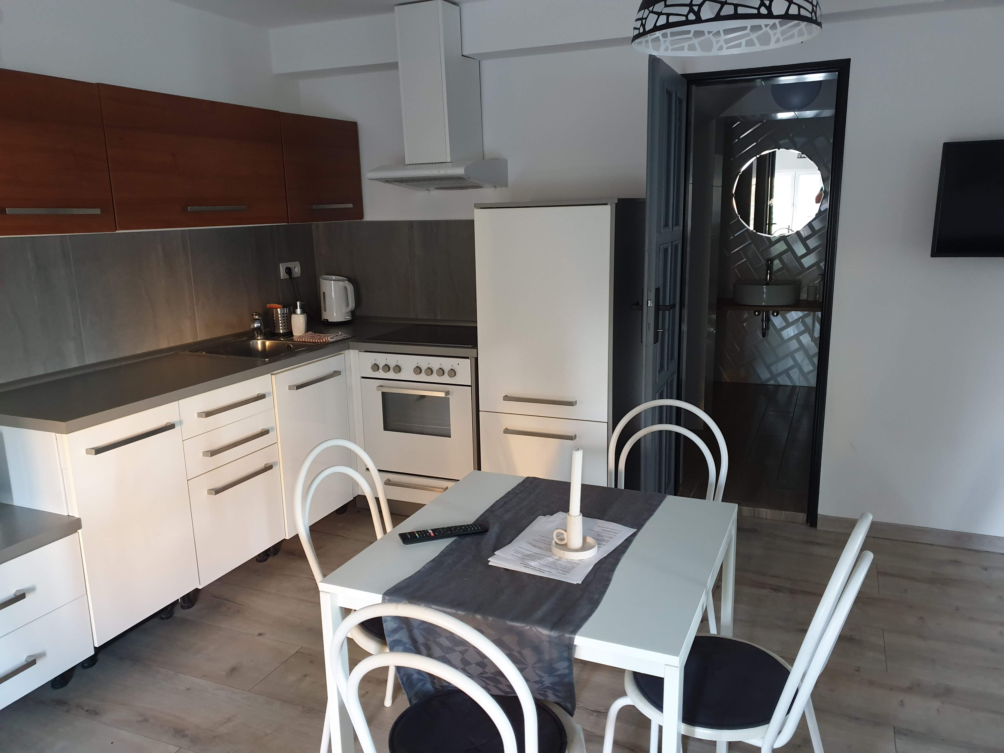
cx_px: 502
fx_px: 754
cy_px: 376
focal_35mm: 26
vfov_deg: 53.1
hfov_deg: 67.3
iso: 320
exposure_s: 1/17
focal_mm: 4.3
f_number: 1.5
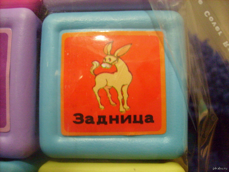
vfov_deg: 40.7
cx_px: 114
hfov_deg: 52.6
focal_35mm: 35
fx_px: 232
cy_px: 86
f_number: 2.8
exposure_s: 1/4
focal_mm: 5.8
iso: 200
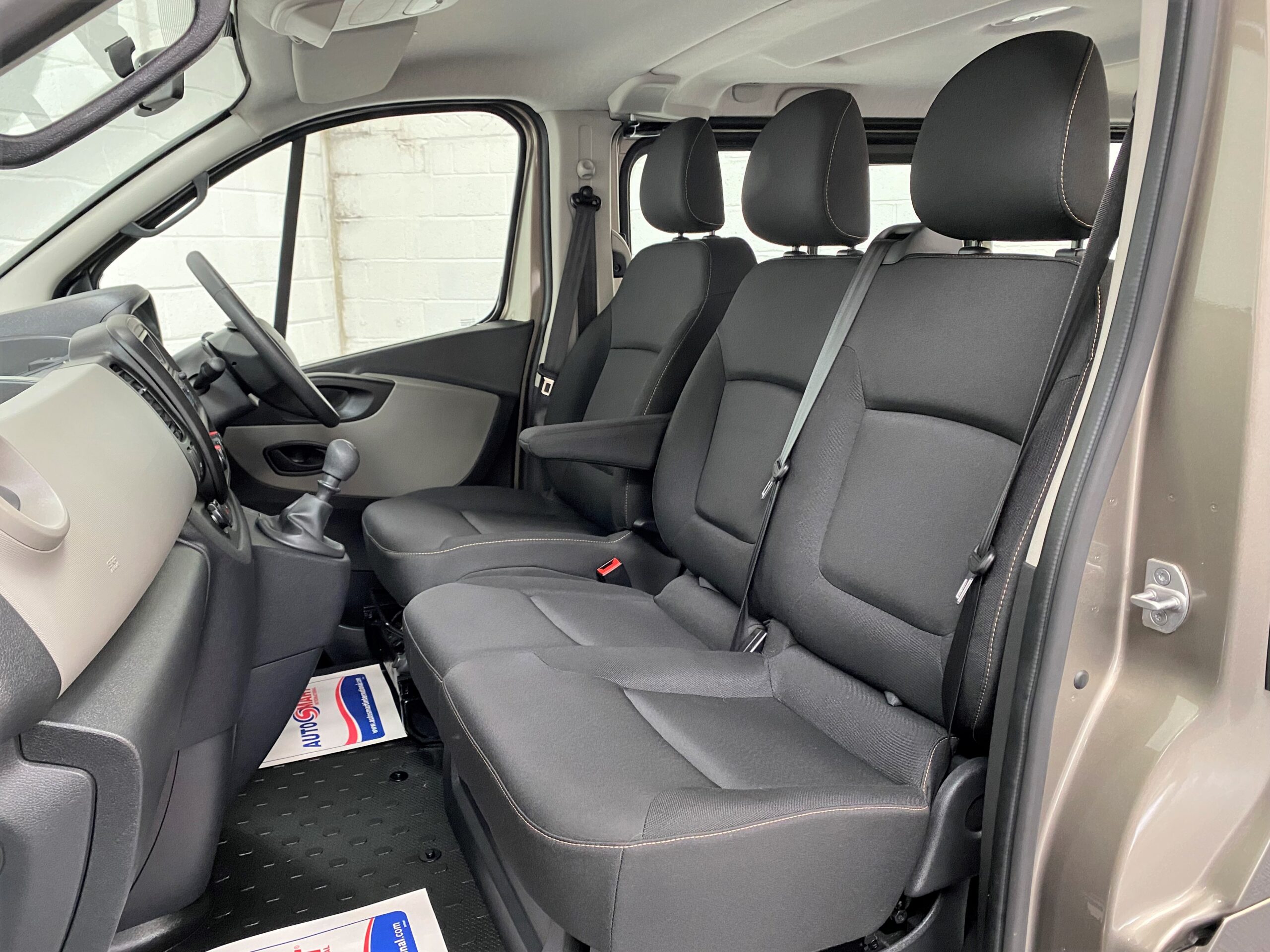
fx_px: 954
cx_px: 635
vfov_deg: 53.1
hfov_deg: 67.3
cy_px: 476
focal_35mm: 26
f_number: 1.8
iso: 320
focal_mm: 4.25
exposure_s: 1/50
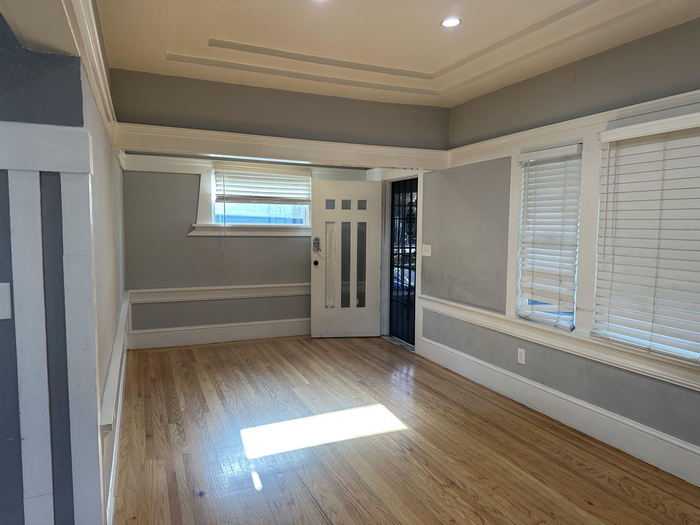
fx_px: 485
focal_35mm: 24
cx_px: 350
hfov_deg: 71.6
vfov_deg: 56.8
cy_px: 262
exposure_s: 1/161
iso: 80
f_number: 1.78
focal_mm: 6.86
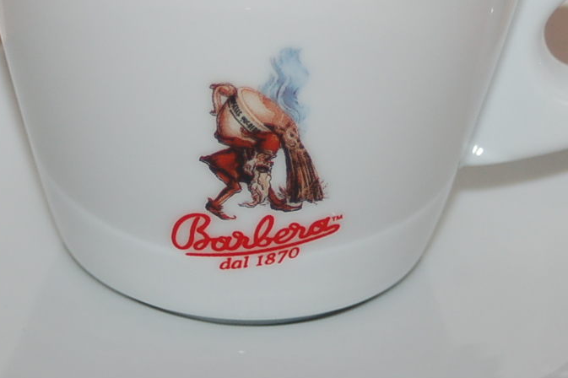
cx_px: 298
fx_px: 3170
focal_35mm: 201
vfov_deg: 6.8
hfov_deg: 10.2
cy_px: 144
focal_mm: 60
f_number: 5
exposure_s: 1/60
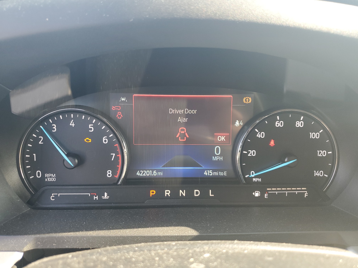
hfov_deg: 67.3
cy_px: 134
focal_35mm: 26
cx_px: 179
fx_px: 269
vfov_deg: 53.1
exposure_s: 1/120
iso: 67
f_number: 1.5
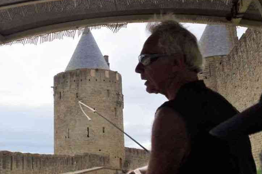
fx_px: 414
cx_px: 119
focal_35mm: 57
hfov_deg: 35.1
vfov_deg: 23.7
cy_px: 90
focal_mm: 28.13
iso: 3200
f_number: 14
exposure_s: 1/2500
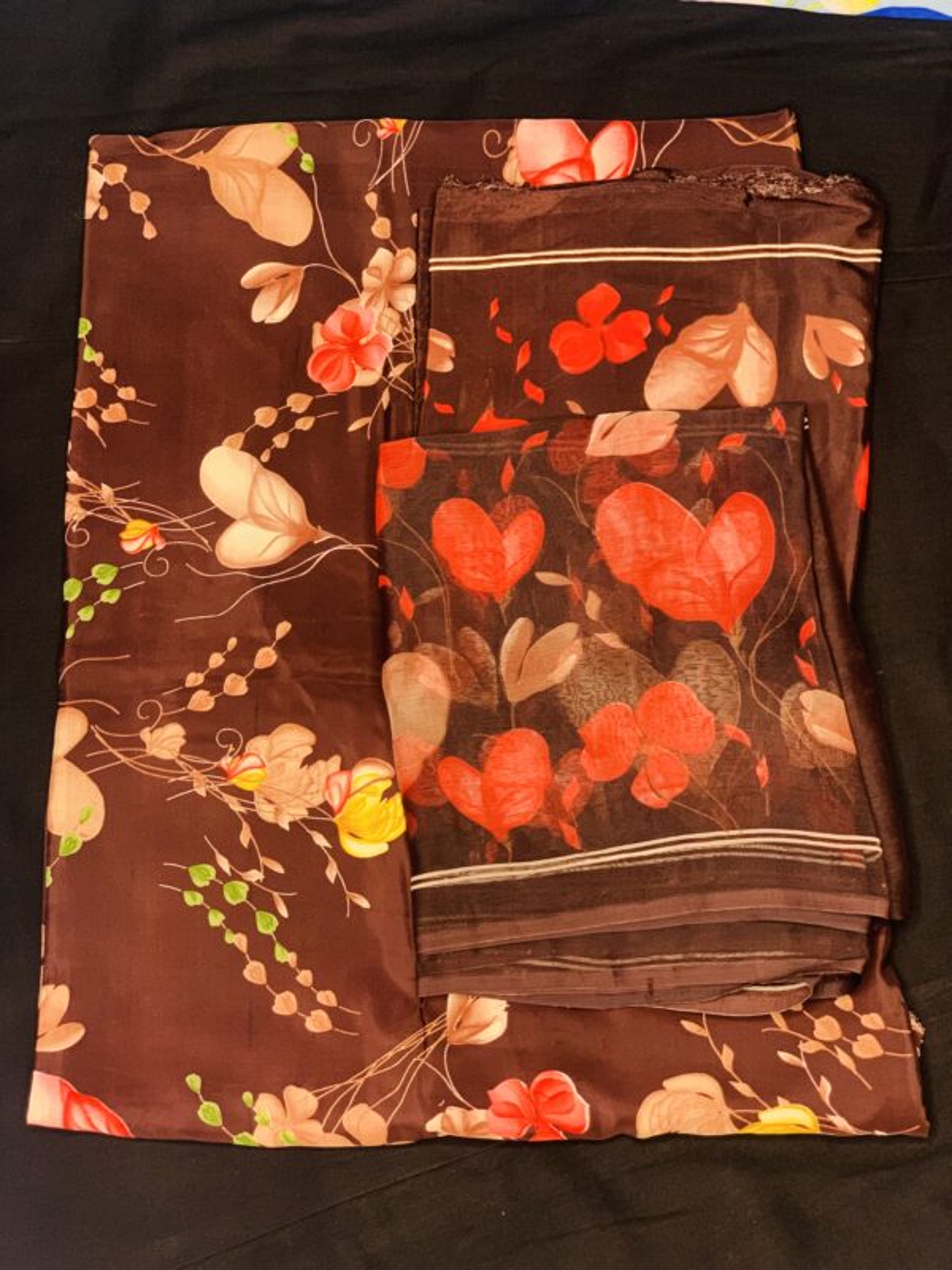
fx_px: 1907
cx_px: 476
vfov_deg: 36.8
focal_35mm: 52
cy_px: 635
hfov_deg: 28.0
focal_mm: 6
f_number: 2.4
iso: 200
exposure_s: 1/60
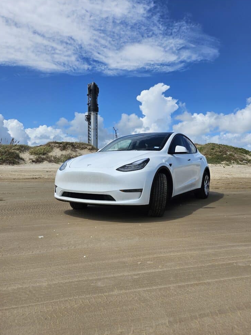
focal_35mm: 25
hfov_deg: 54.9
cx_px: 128
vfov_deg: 69.4
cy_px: 165
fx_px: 242
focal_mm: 5
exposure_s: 1/9365
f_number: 1.8
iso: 50
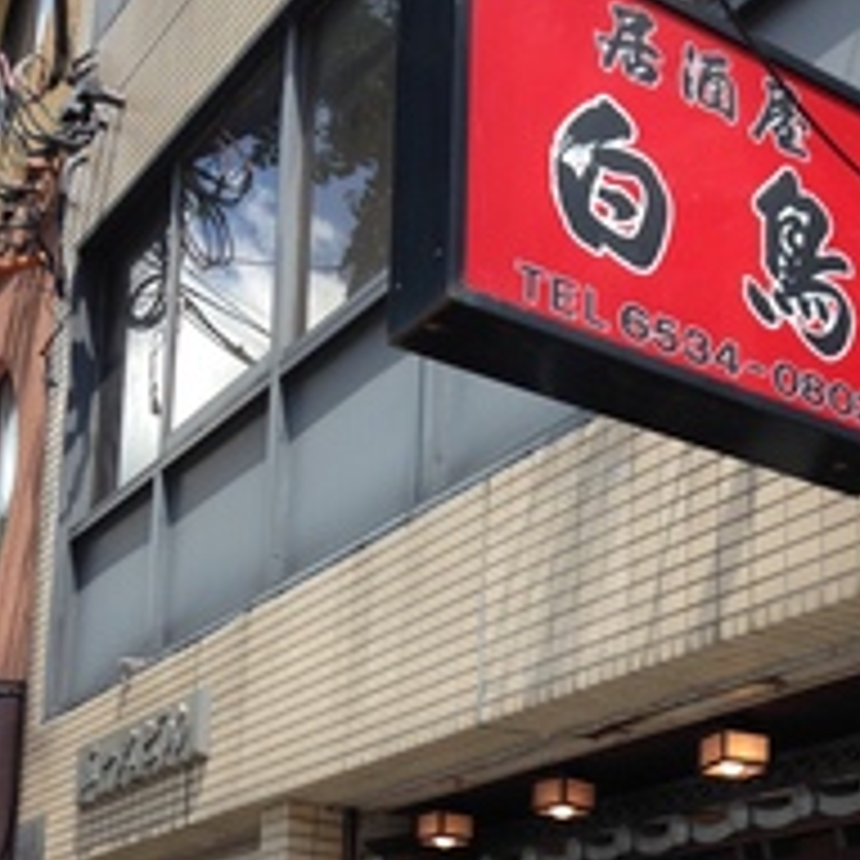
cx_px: 621
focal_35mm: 61
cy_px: 842
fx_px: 1715
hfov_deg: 27.8
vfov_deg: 26.8
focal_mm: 4.12
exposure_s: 1/376
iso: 50
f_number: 2.4
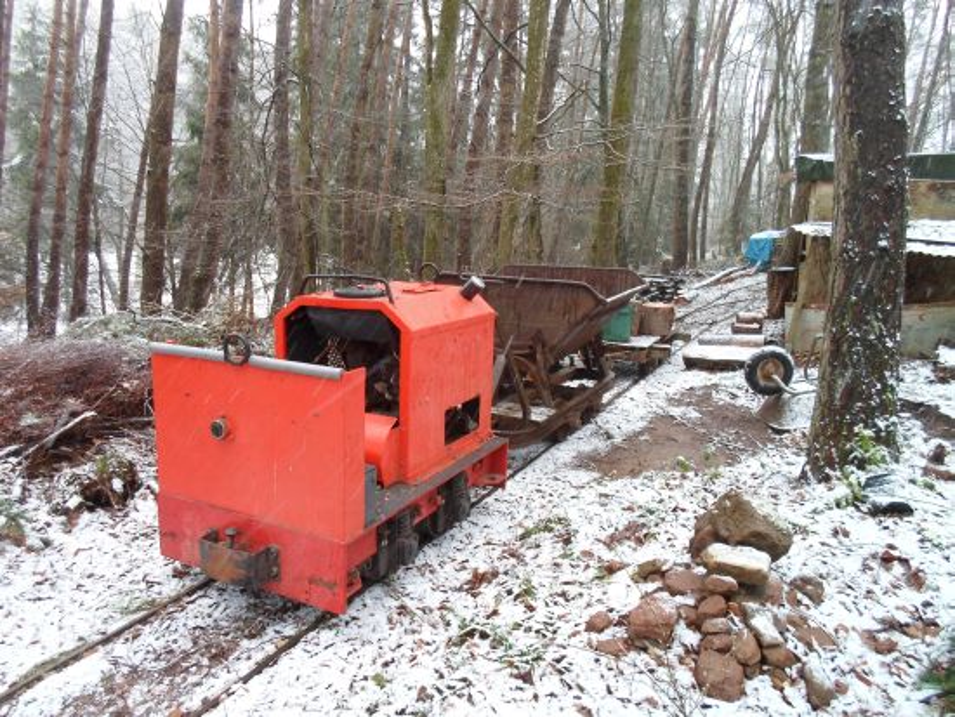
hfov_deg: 69.4
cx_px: 478
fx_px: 690
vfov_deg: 54.9
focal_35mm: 25
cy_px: 358
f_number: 2.5
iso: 120
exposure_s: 1/30
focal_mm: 4.5
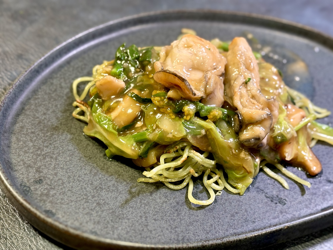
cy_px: 125
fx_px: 500
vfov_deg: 28.0
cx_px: 166
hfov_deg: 36.8
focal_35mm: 52
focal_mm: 5.96
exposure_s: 1/43
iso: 125
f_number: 1.6
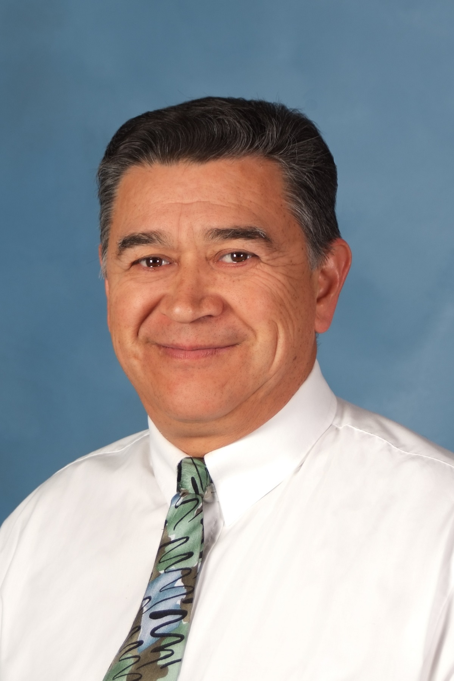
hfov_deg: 12.7
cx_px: 227
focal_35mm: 108
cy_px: 340
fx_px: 2043
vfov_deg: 18.9
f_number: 8
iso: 200
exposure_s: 1/125
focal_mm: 72
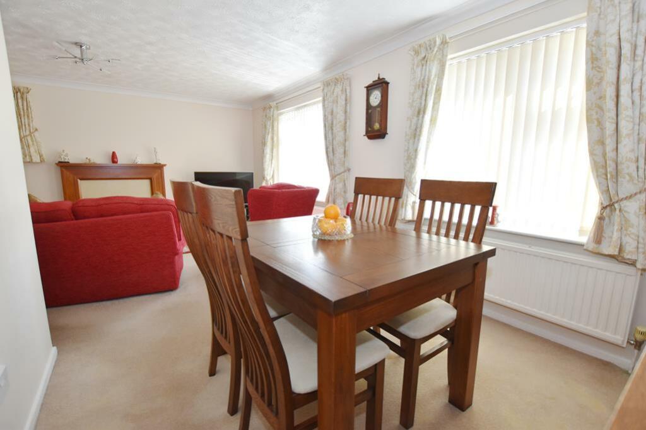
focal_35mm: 15
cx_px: 323
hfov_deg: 100.4
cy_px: 215
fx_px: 269
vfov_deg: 77.3
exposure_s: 1/250
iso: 400
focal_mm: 10
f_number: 4
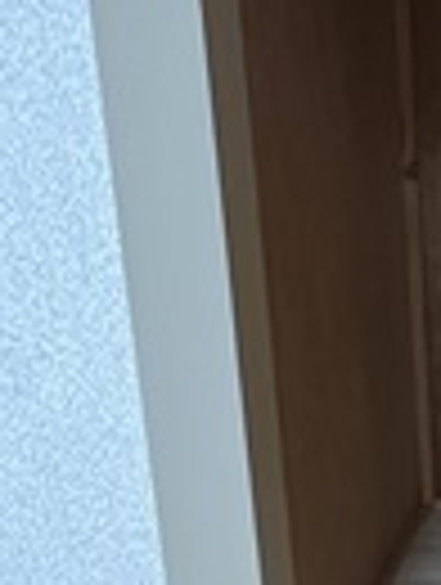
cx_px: 639
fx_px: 1016
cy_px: 432
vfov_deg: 31.6
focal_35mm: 60
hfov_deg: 21.1
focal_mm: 1.57
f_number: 1.8
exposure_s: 1/50
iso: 320
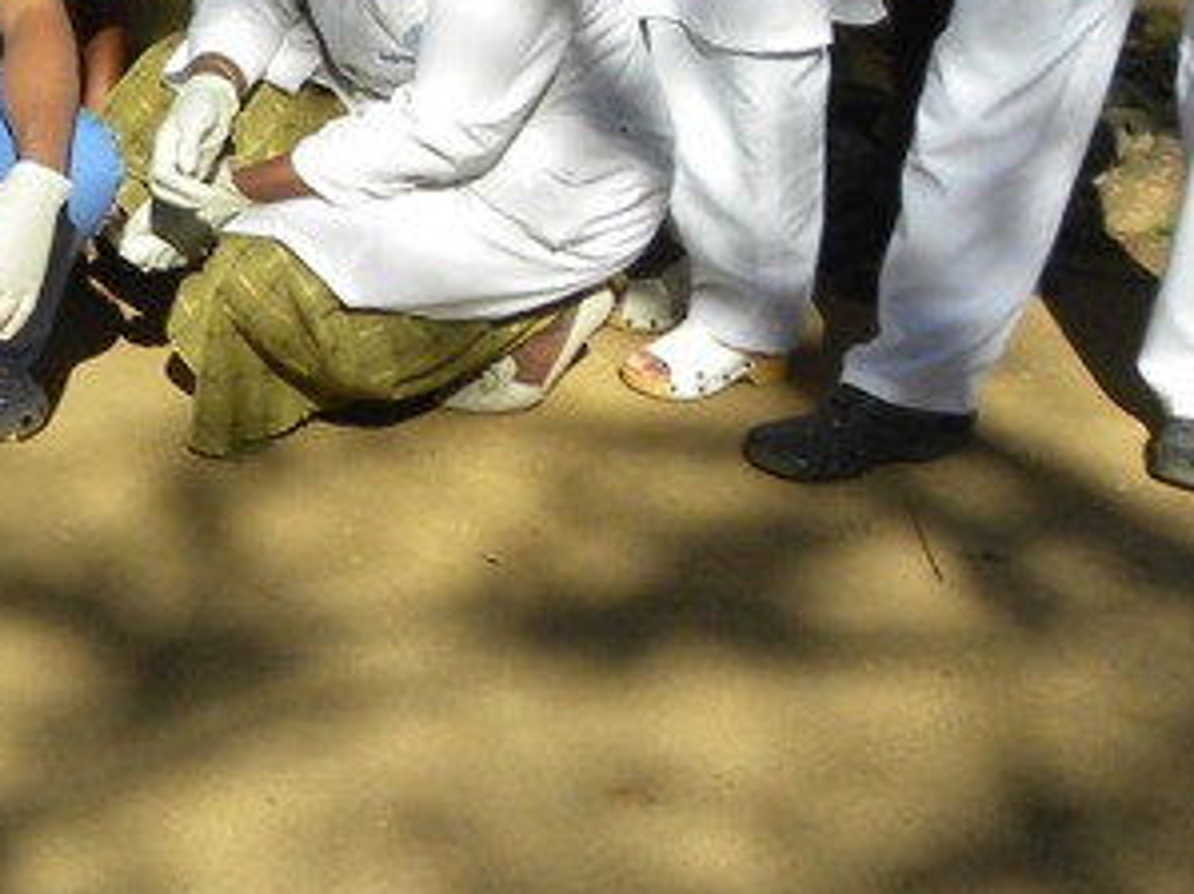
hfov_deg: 20.1
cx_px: -379
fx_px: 3069
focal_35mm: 89
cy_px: -571
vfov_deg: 15.0
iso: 64
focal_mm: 4.6
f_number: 5.6
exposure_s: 1/335
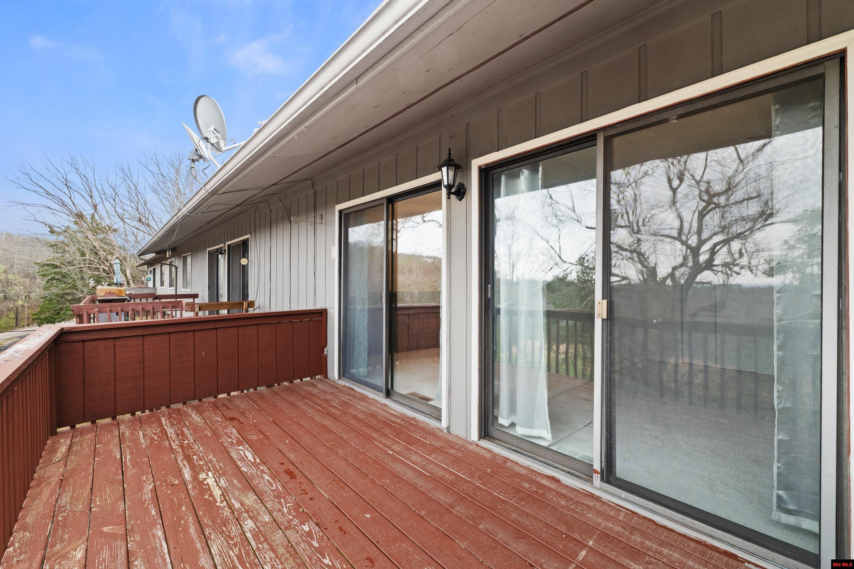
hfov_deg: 100.4
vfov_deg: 77.3
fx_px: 356
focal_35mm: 15
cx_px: 427
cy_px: 284
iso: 200
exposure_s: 1/2
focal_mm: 10
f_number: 9
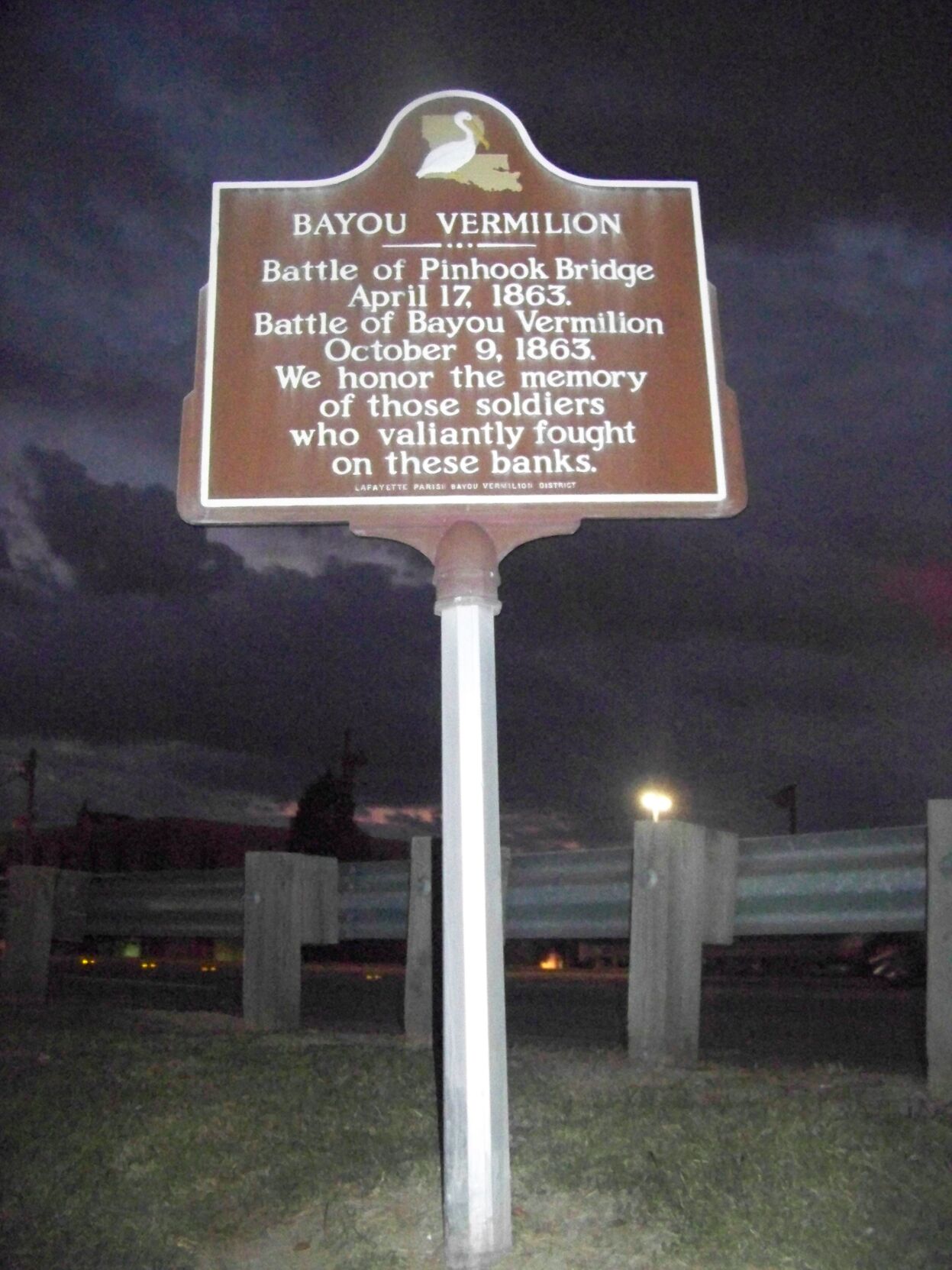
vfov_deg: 51.4
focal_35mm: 36
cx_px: 476
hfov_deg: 39.7
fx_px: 1320
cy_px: 635
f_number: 2.8
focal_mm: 5.85
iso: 1600
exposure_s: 1/30
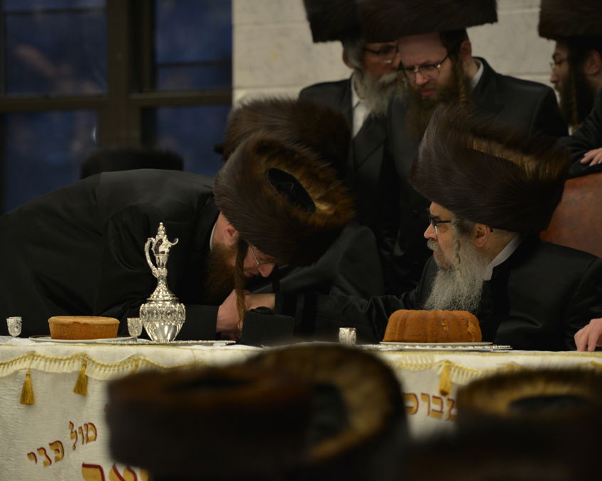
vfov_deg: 8.3
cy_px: 242
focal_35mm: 187
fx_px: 3331
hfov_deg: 10.3
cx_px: 268
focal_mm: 165
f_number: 2.8
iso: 560
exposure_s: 1/125
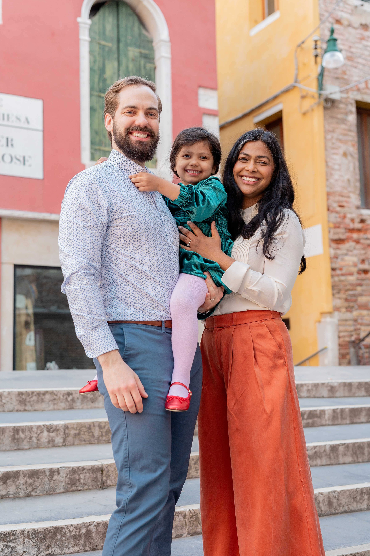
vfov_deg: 39.6
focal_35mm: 50
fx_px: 772
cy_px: 278
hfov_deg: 27.0
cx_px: 185
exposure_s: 1/250
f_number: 4
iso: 500
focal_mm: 50
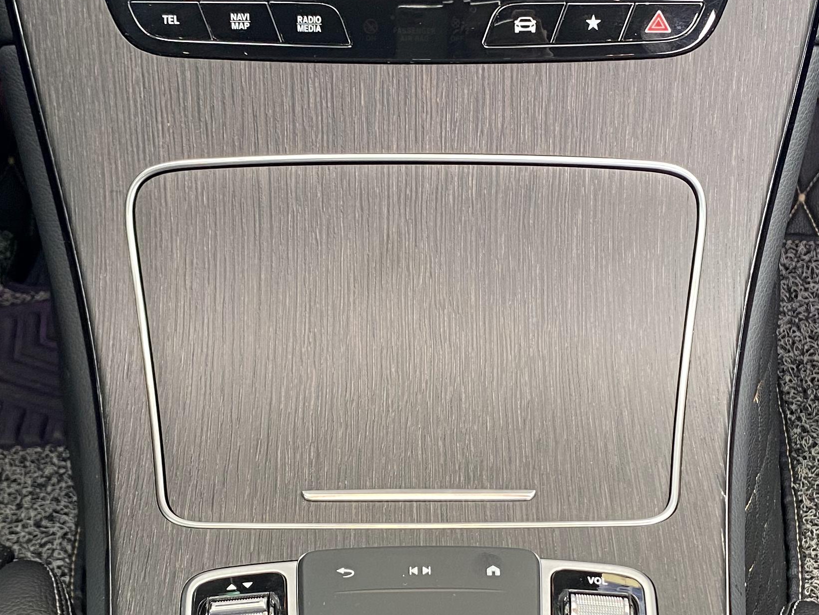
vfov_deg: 22.7
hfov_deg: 30.3
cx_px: 416
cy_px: 469
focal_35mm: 64
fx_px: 1514
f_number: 1.8
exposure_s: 1/57
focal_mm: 4.25
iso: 100
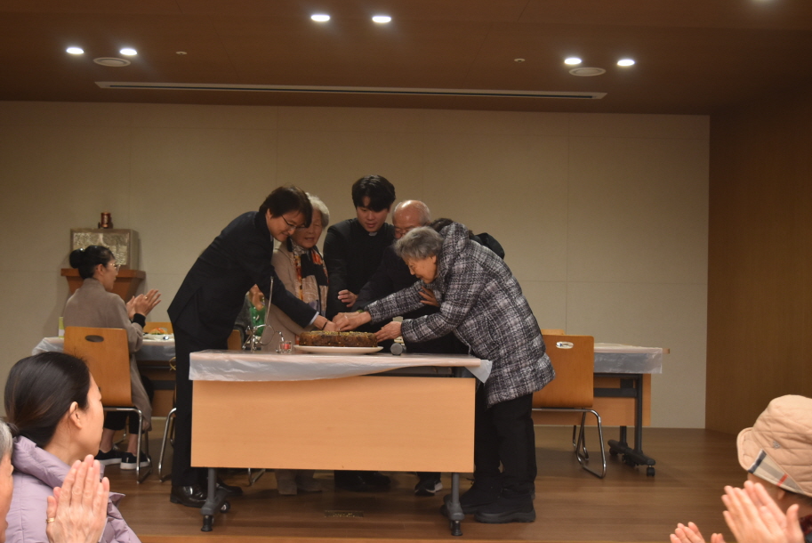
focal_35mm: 46
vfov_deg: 29.3
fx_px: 1038
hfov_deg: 42.7
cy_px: 296
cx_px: 374
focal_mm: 28
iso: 640
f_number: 4.2
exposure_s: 1/60
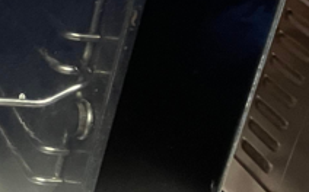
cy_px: 123
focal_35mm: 126
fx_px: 1060
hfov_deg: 14.5
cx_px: -252
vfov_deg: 10.4
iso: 320
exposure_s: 1/30
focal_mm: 3.99
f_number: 1.8
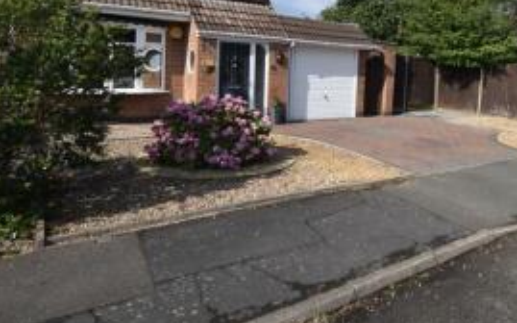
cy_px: 84
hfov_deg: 64.8
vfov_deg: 44.6
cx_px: 381
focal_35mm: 27
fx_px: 380
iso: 100
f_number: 8
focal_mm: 10
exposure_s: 1/250
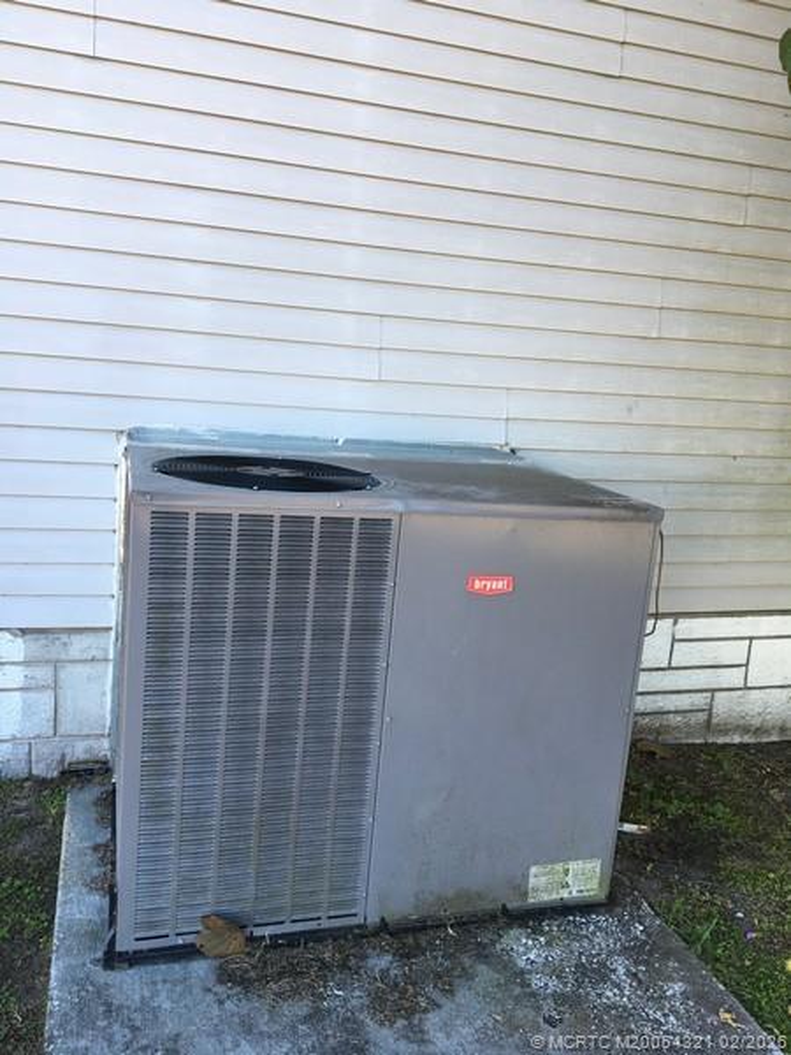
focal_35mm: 29
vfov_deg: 61.7
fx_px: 884
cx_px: 396
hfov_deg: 48.2
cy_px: 528
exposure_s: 1/129
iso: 25
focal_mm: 4.15
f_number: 2.2
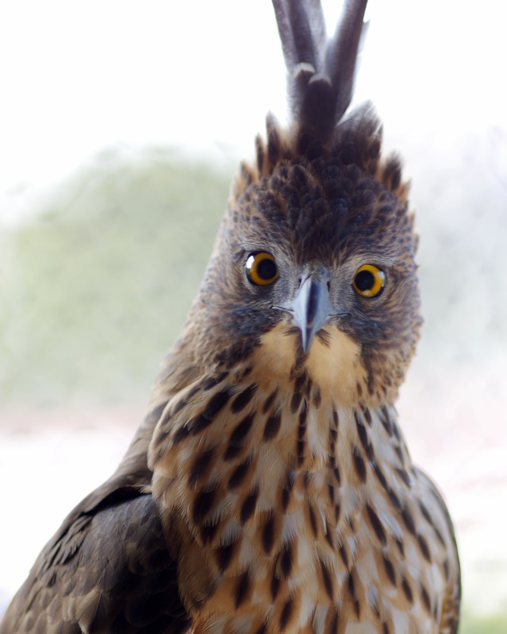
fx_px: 6378
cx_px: 254
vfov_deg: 5.7
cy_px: 332
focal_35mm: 340
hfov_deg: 4.6
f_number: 2.8
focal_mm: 200
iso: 100
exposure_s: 1/125
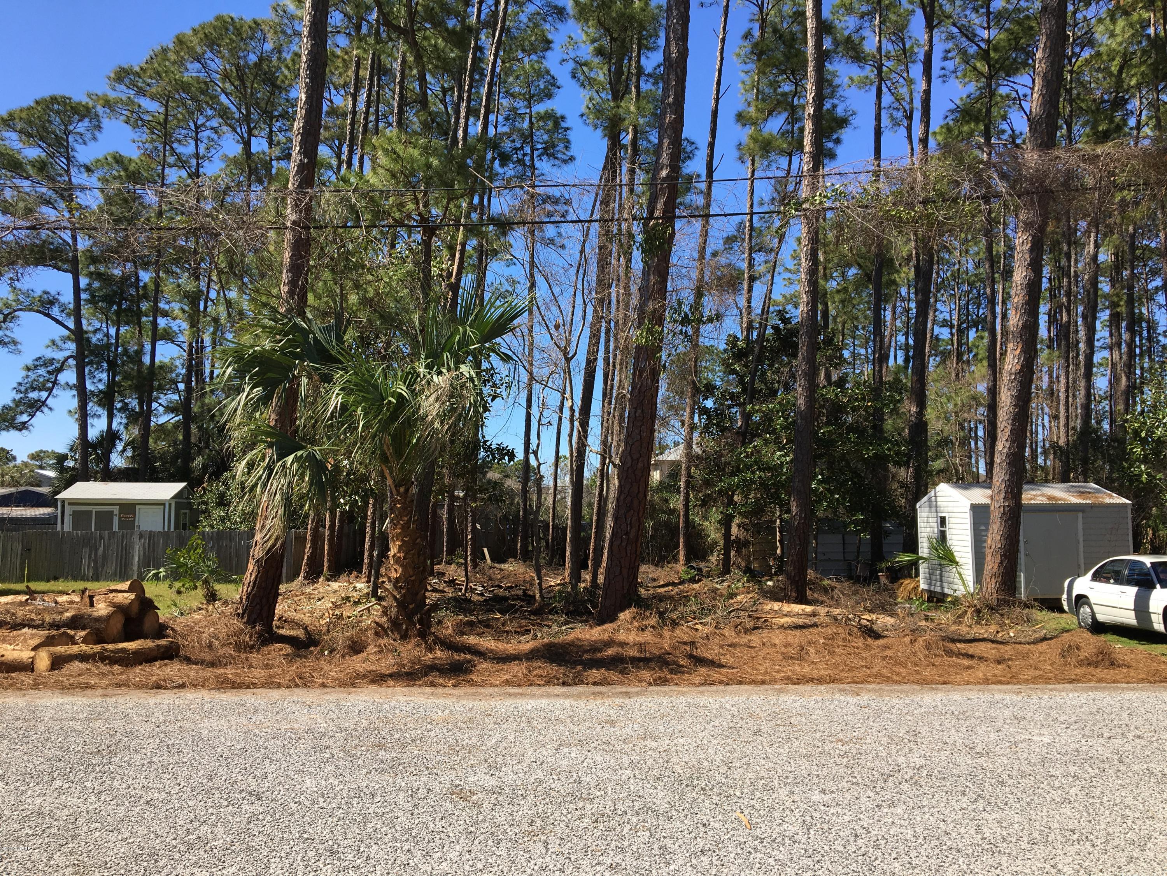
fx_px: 978
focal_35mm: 29
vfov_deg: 48.2
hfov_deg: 61.7
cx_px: 584
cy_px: 438
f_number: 2.2
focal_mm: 4.15
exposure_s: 1/986
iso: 25
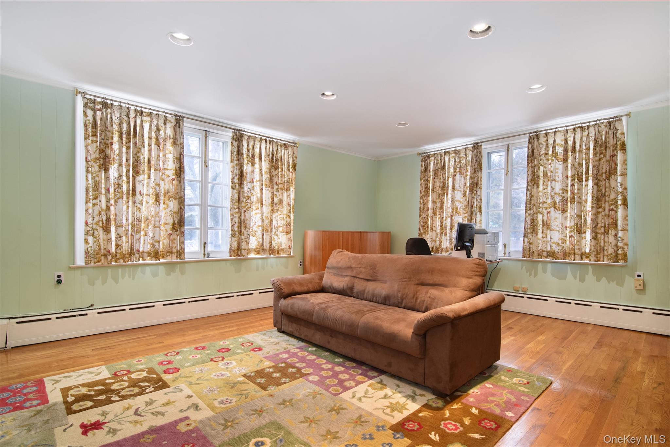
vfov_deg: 72.0
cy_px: 224
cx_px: 335
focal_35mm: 16
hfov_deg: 95.0
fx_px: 307
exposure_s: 1/40
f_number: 8
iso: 640
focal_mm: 11
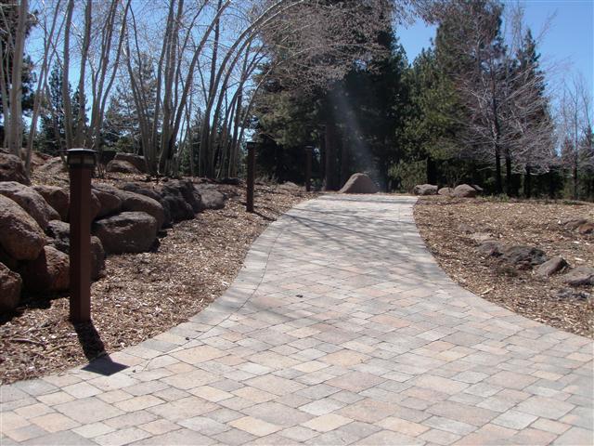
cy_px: 223
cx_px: 297
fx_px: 652
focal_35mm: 38
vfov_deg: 37.7
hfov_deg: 49.0
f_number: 4.5
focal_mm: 6.7
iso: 80
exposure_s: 1/640
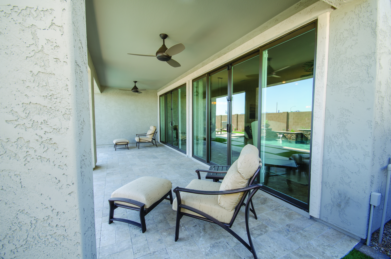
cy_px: 130
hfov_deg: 100.5
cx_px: 196
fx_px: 163
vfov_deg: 77.1
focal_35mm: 15
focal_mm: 10
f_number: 8
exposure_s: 1/20
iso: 100
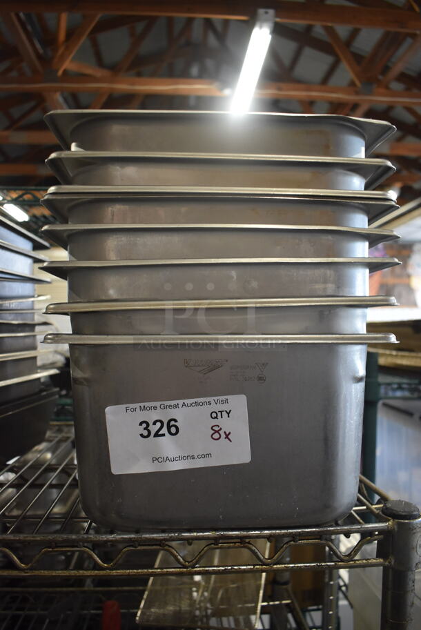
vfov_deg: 67.3
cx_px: 210
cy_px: 315
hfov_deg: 48.0
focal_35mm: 27
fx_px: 473
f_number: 3.5
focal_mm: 18
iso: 1400
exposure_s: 1/125
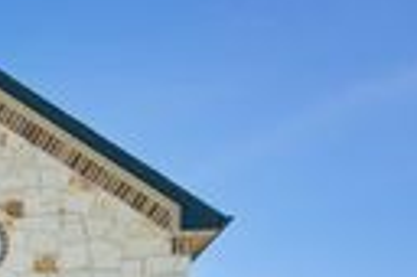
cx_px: -264
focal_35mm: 121
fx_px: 1400
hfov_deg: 15.3
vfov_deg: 10.6
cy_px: 490
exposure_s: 1/160
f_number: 9
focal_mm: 31
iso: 160
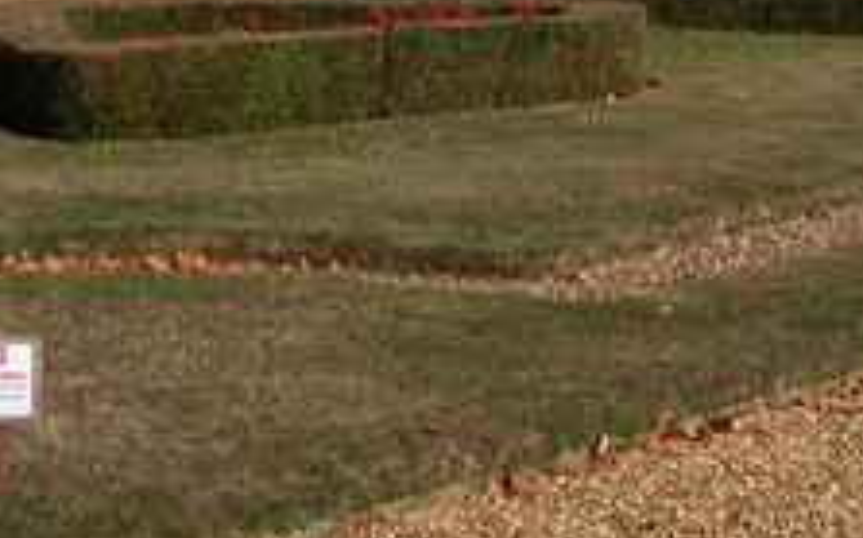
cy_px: -449
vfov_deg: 9.3
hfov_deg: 14.9
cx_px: -313
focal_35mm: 133
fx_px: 3126
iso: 100
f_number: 6.3
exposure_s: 1/394
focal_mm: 8.9
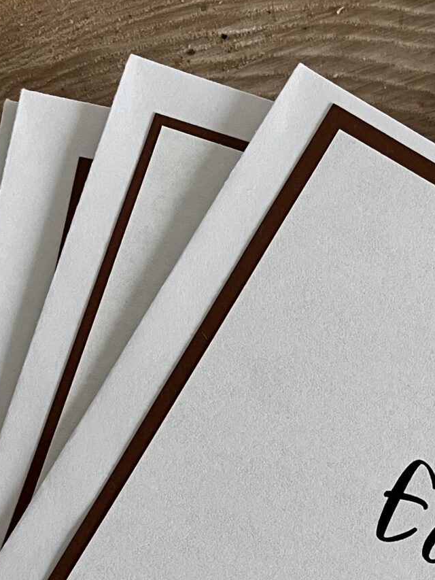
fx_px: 1307
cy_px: 580
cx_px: 381
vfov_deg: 23.9
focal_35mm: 78
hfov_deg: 18.6
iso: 200
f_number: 1.6
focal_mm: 5.1
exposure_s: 1/60
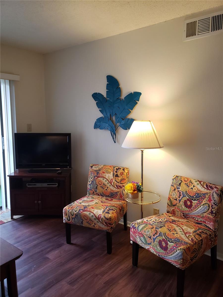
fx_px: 223
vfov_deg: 67.3
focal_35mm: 26
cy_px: 148
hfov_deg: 53.1
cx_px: 112
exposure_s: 1/40
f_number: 2.4
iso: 250
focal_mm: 4.3
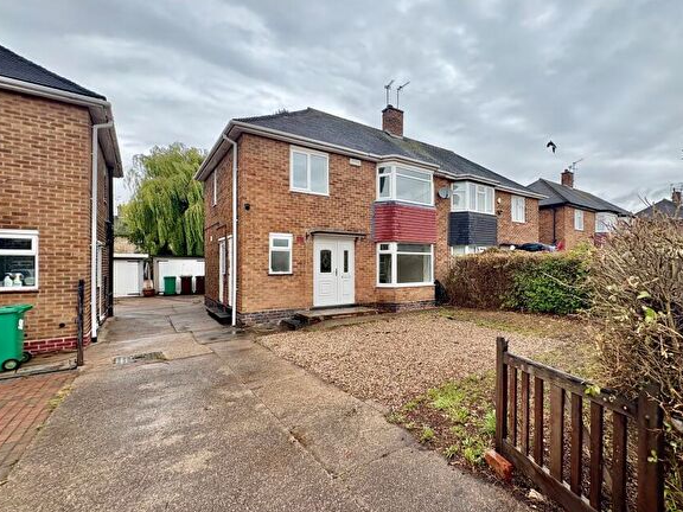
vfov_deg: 74.7
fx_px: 335
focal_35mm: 17
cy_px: 264
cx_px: 398
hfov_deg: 90.2
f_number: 2.2
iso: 50
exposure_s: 1/159
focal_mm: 2.22
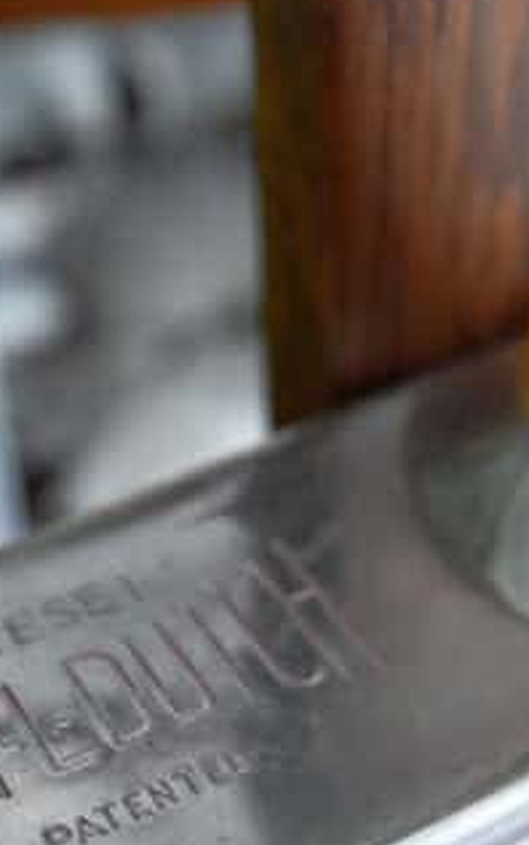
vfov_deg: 20.7
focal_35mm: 99
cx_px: 402
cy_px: 174
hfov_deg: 13.2
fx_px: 2280
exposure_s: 1/60
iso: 1800
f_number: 3.5
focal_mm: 20
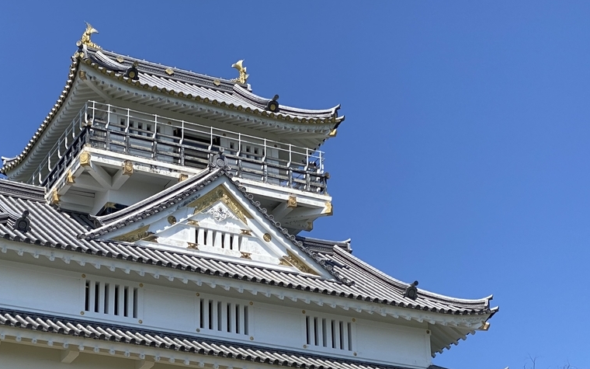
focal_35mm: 87
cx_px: 259
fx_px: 1399
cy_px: 294
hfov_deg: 23.8
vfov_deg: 14.9
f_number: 2
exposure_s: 1/1142
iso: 20
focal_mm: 6
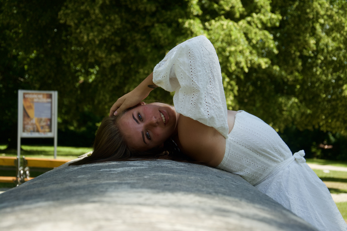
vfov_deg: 18.9
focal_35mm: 72
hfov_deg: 28.1
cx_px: 174
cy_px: 116
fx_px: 694
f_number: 5
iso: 800
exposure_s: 1/800
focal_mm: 48
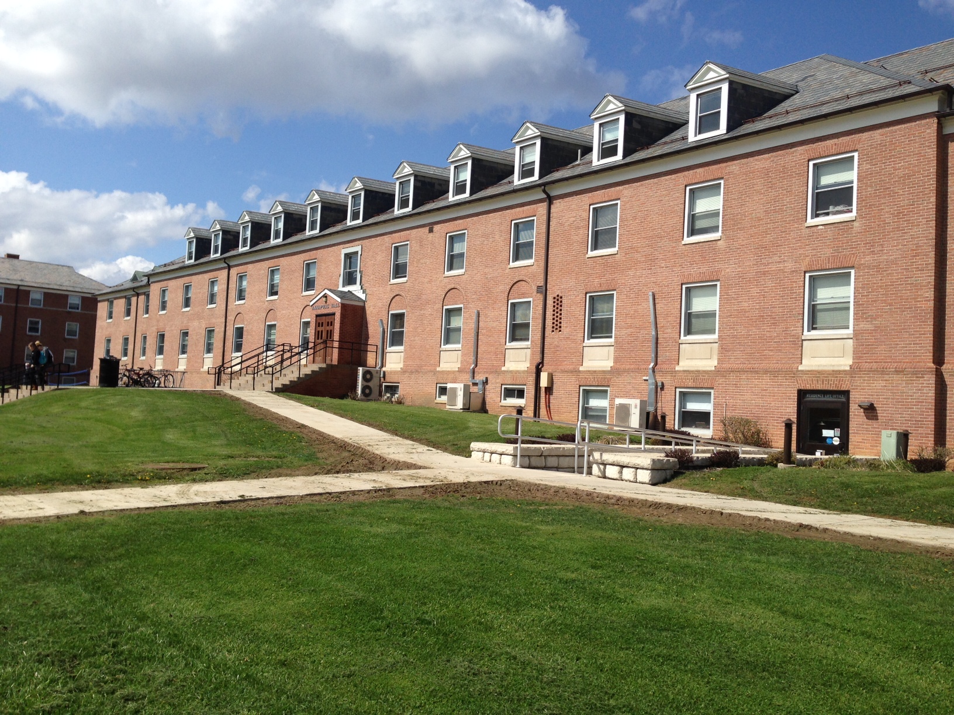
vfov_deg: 42.9
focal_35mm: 33
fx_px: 909
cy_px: 358
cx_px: 477
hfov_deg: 55.4
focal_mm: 4.12
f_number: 2.4
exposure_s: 1/2262
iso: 50
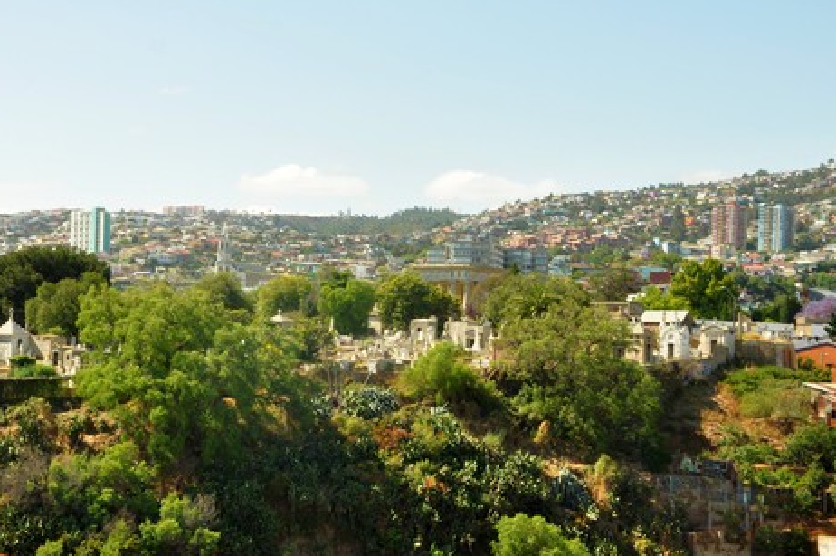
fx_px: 1717
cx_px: 320
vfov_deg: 18.4
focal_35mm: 74
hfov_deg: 27.3
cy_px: 340
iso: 200
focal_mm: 38
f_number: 10
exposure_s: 1/200
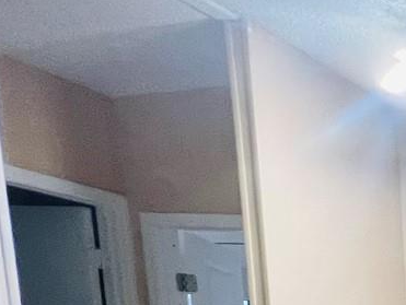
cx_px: 836
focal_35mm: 56
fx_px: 657
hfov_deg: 18.6
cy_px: 476
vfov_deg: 21.4
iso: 160
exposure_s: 1/60
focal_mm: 1.57
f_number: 1.8
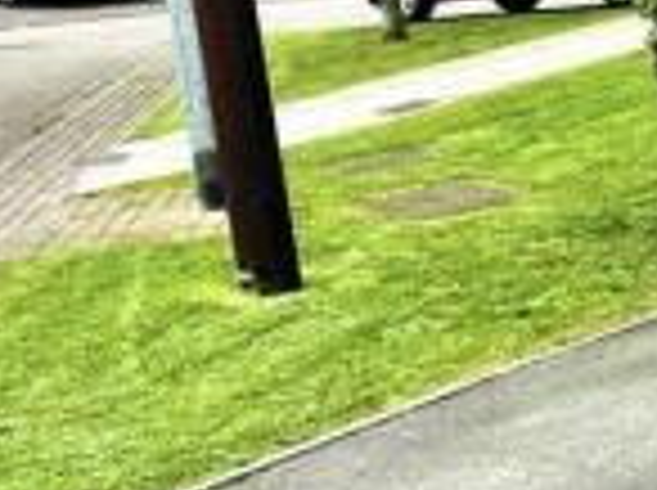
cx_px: 1195
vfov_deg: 15.3
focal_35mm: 96
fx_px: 1819
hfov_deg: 16.8
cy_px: 380
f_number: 1.78
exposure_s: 1/730
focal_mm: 6.76
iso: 80
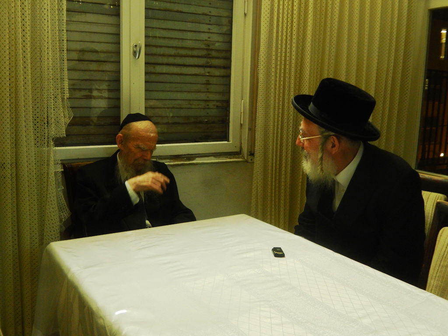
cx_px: 224
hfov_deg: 51.4
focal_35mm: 36
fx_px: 466
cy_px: 168
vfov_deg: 39.7
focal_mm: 6.5
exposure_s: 1/30
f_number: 4
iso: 400
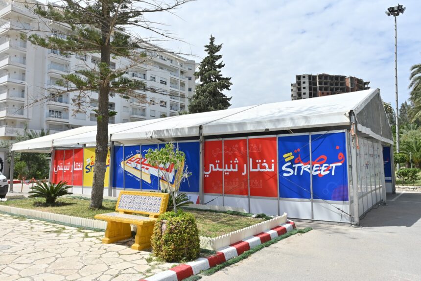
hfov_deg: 67.4
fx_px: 316
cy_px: 140
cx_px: 210
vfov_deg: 48.0
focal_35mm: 27
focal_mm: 27
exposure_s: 1/160
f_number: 16
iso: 160
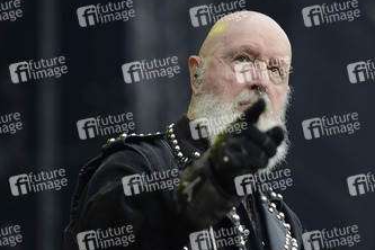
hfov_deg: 8.9
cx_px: 234
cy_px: 154
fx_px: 2396
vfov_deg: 6.0
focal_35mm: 230
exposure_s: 1/800
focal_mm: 170
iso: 400
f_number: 3.5
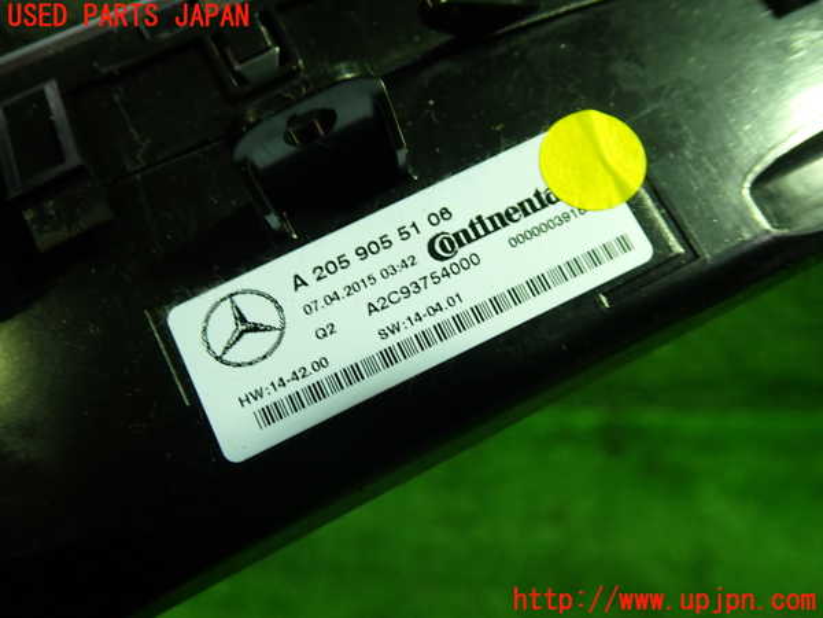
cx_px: 412
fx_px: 713
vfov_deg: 46.8
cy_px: 309
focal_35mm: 30
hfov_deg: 60.0
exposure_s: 1/50
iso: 200
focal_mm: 5.4
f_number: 2.3
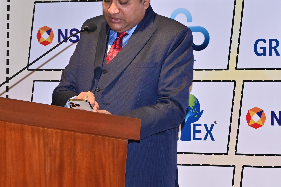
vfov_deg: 8.2
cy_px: 36
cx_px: 127
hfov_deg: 12.4
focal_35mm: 166
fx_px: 1295
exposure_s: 1/160
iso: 400
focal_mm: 70
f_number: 5.6
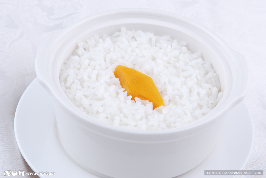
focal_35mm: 105
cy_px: 89
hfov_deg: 19.4
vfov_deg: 13.1
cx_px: 133
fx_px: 777
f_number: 18
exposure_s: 1/125
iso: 100
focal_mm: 70
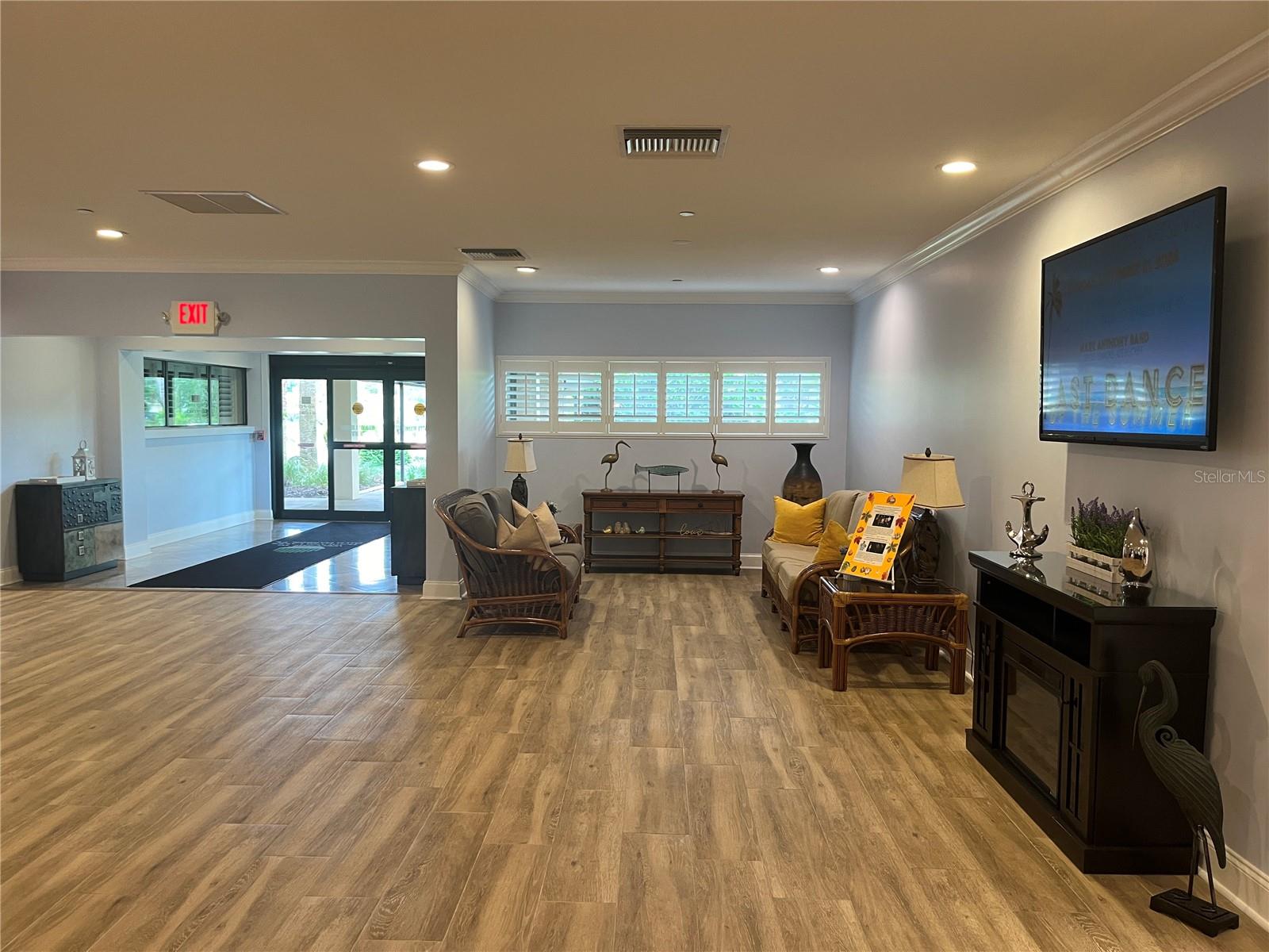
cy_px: 476
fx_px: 953
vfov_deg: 53.1
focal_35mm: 26
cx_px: 634
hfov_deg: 67.3
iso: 125
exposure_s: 1/60
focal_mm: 5.1
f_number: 1.6
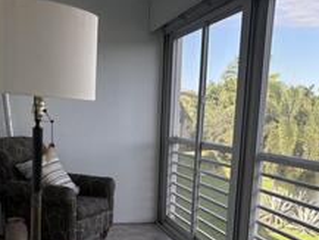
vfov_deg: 29.1
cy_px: 216
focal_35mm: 48
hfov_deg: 39.6
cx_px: 143
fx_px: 443
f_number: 1.6
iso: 64
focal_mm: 5.96
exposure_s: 1/302
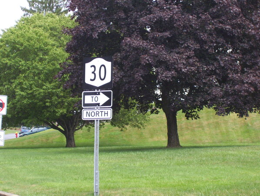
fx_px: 812
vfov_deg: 13.7
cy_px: 98
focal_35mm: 108
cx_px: 130
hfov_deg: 18.2
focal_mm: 18
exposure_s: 1/250
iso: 200
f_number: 4.6
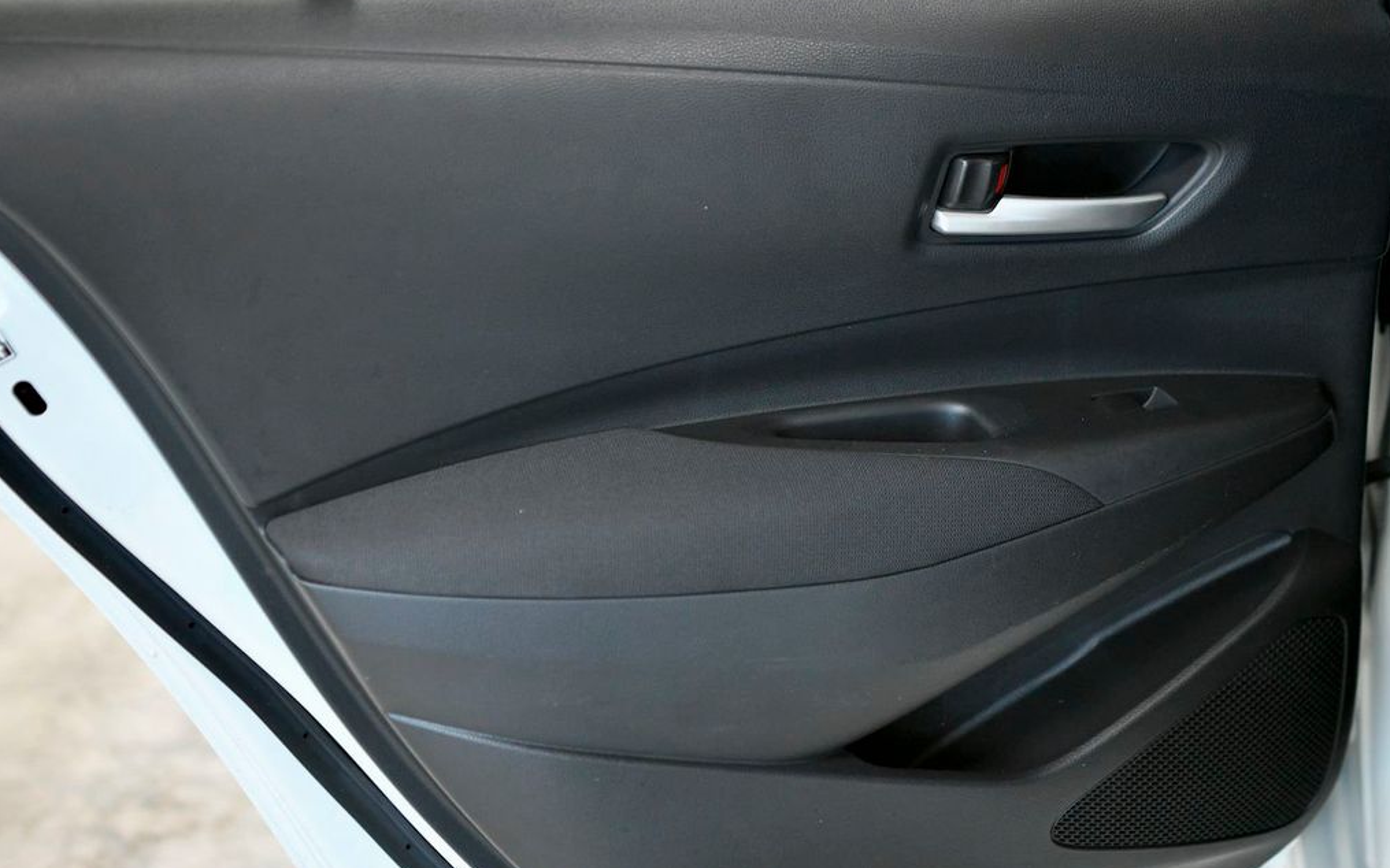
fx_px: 2727
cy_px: 413
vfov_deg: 18.1
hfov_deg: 28.6
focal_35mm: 72
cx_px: 697
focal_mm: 70
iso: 2500
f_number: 3.5
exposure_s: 1/500
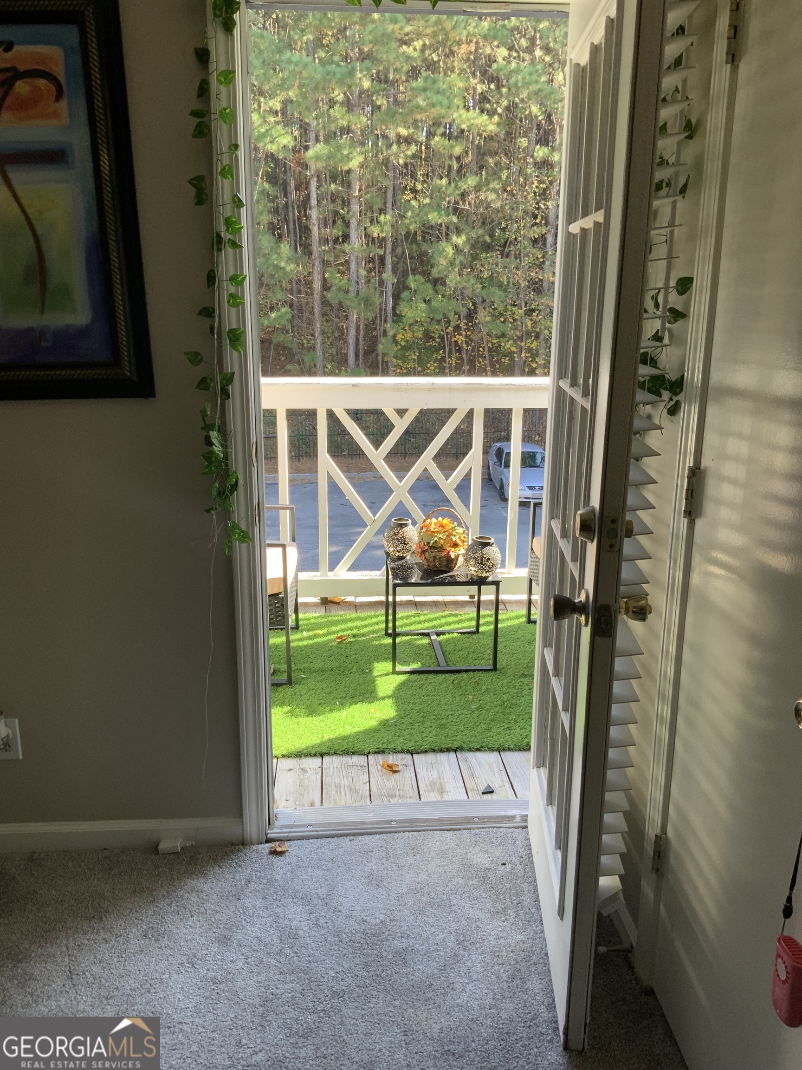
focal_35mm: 29
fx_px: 896
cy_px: 535
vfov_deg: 61.7
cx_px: 401
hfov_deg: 48.2
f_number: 1.8
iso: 25
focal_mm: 3
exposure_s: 1/120
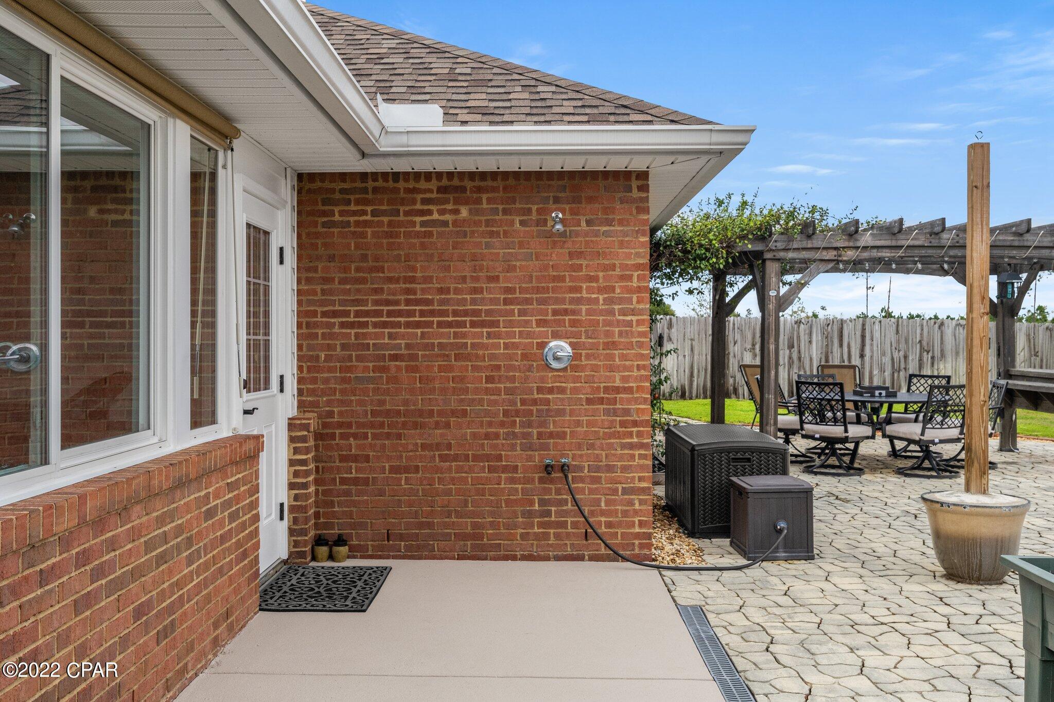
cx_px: 527
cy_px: 351
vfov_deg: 40.0
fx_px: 966
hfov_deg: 57.2
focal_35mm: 33
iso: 500
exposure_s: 1/200
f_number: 9
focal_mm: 22
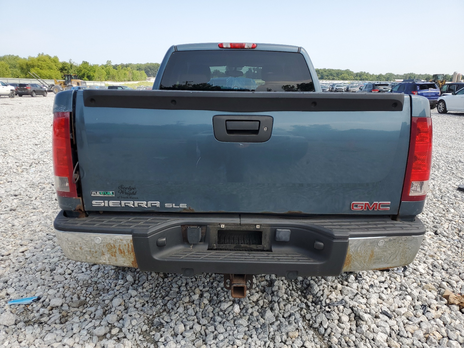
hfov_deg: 67.3
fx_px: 349
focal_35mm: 26
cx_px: 232
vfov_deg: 53.1
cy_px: 174
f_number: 1.5
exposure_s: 1/1429
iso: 50
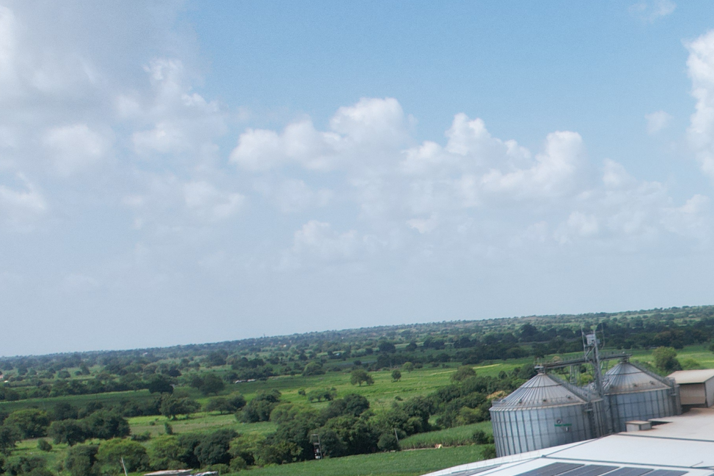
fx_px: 1309
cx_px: 928
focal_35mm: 66
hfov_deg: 26.0
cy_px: 704
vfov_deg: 18.4
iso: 100
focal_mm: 8.38
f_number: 2.8
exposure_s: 1/2000
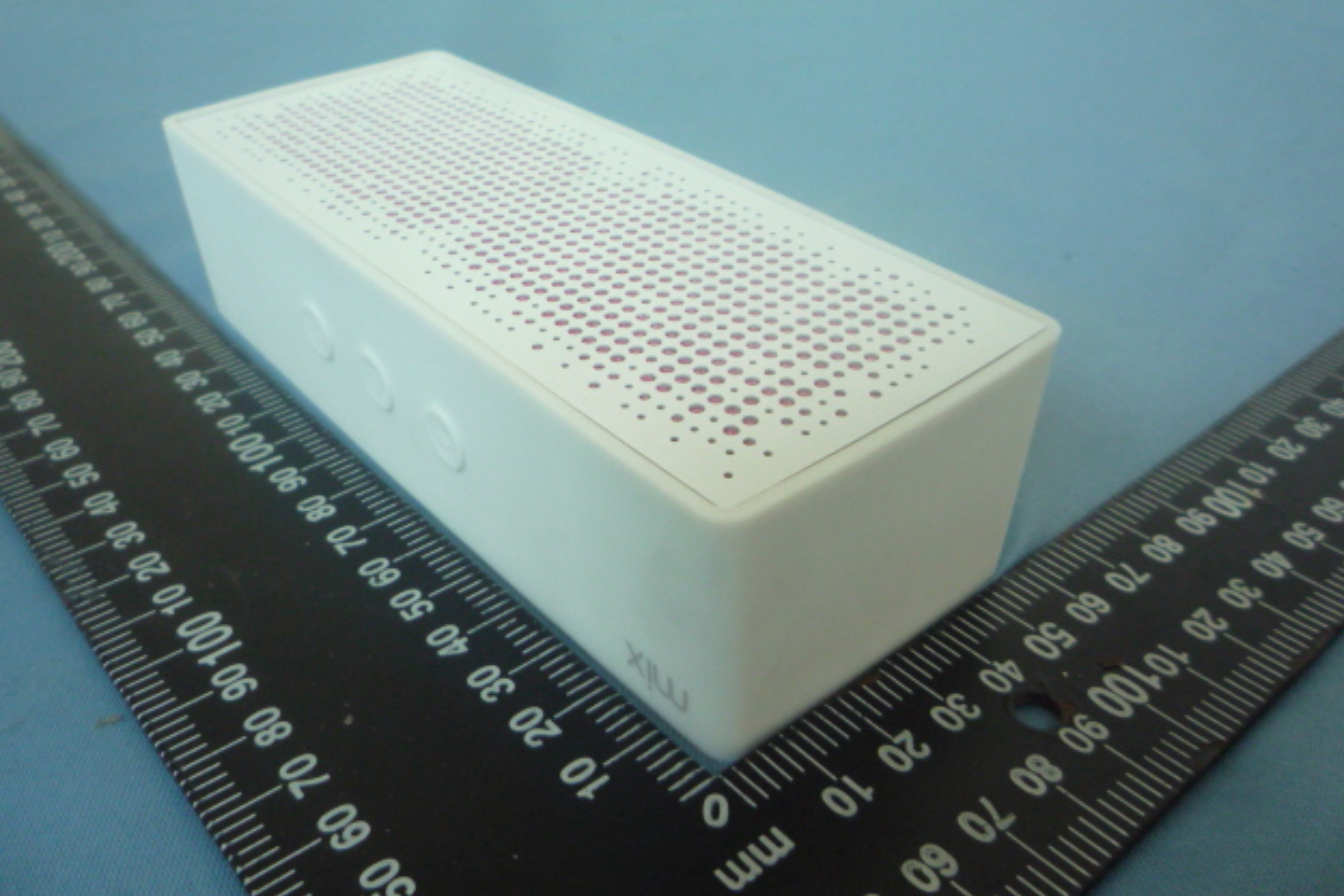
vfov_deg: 41.1
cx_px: 670
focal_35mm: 32
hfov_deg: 58.7
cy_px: 446
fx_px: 1195
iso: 320
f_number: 3.3
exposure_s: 1/30
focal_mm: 5.2
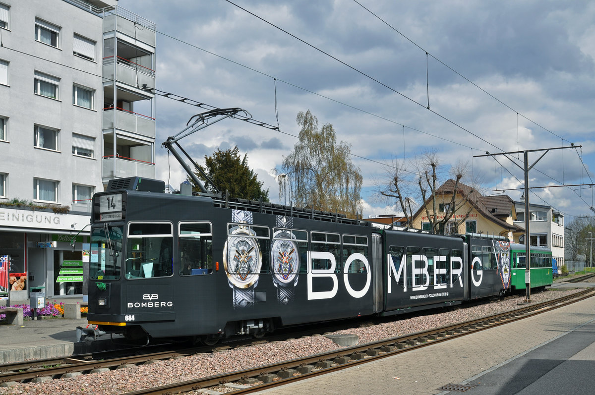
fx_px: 594
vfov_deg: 36.8
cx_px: 298
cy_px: 198
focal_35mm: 36
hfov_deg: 53.2
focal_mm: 24
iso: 200
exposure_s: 1/320
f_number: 10
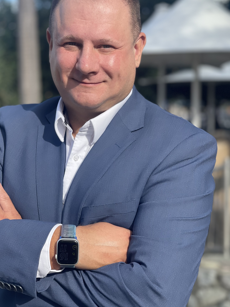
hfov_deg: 20.2
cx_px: 106
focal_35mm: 73
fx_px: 647
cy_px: 146
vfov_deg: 26.7
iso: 32
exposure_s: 1/1325
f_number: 2.2
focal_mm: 7.5
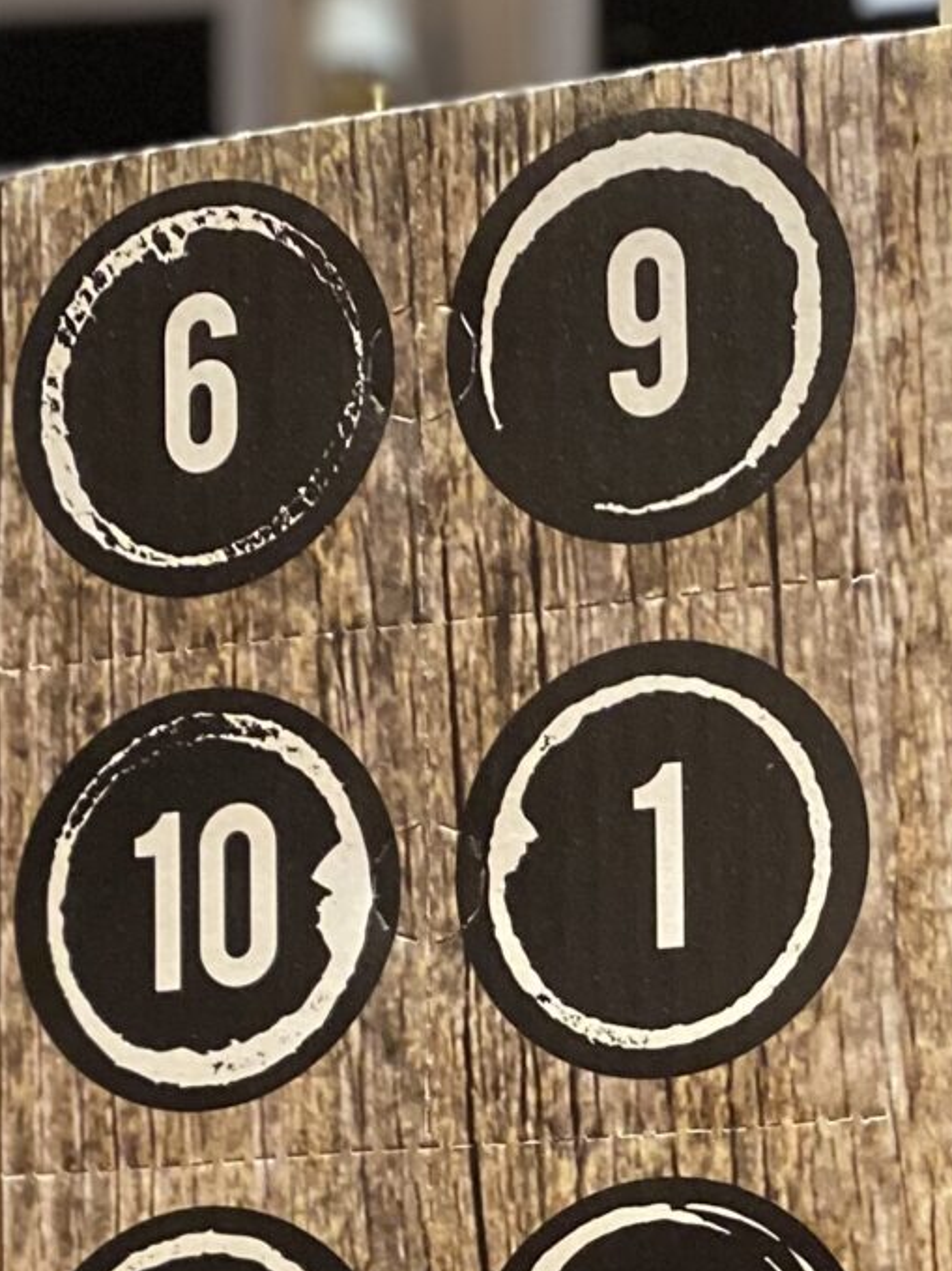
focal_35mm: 98
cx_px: 1219
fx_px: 3595
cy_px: 1396
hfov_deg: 14.5
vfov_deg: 19.2
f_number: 1.8
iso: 400
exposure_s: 1/33
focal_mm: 4.25
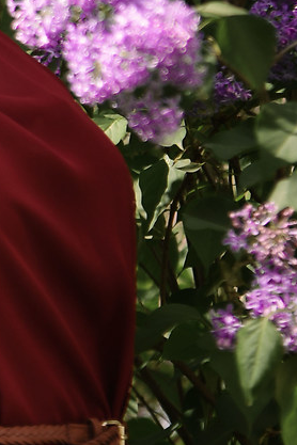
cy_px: -98
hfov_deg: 3.8
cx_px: -195
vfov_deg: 5.7
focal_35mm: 357
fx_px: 4418
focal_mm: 62
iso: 64
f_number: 2.8
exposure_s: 1/640
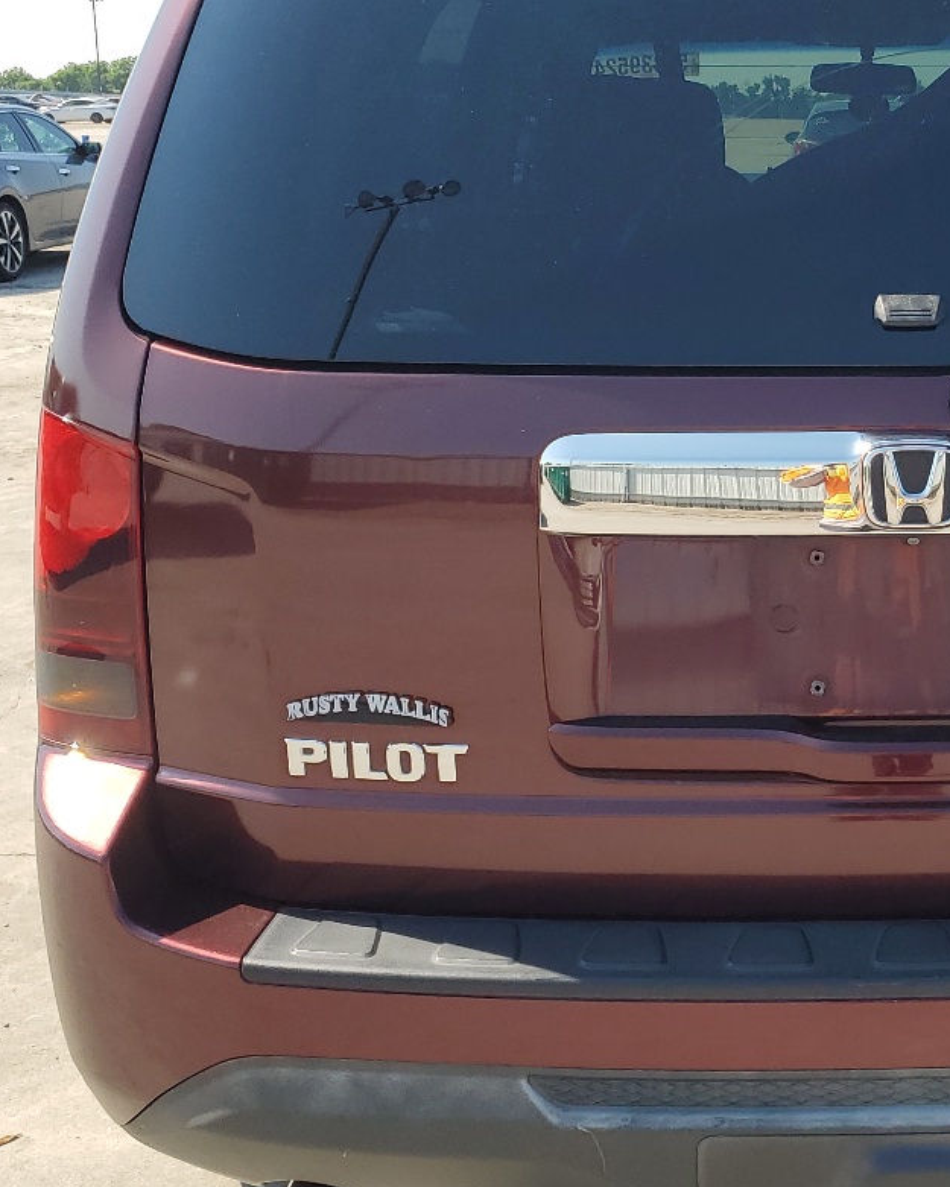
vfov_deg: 35.8
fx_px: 1827
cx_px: 933
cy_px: 450
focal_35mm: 52
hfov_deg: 27.6
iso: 50
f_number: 1.5
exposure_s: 1/2000
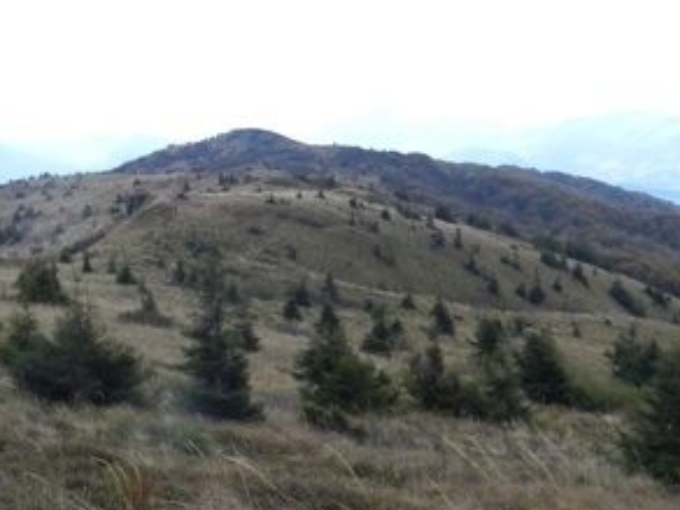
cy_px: 217
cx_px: 221
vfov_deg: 23.3
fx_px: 1238
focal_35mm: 63
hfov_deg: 30.5
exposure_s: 1/640
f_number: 3.4
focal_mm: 4
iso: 160
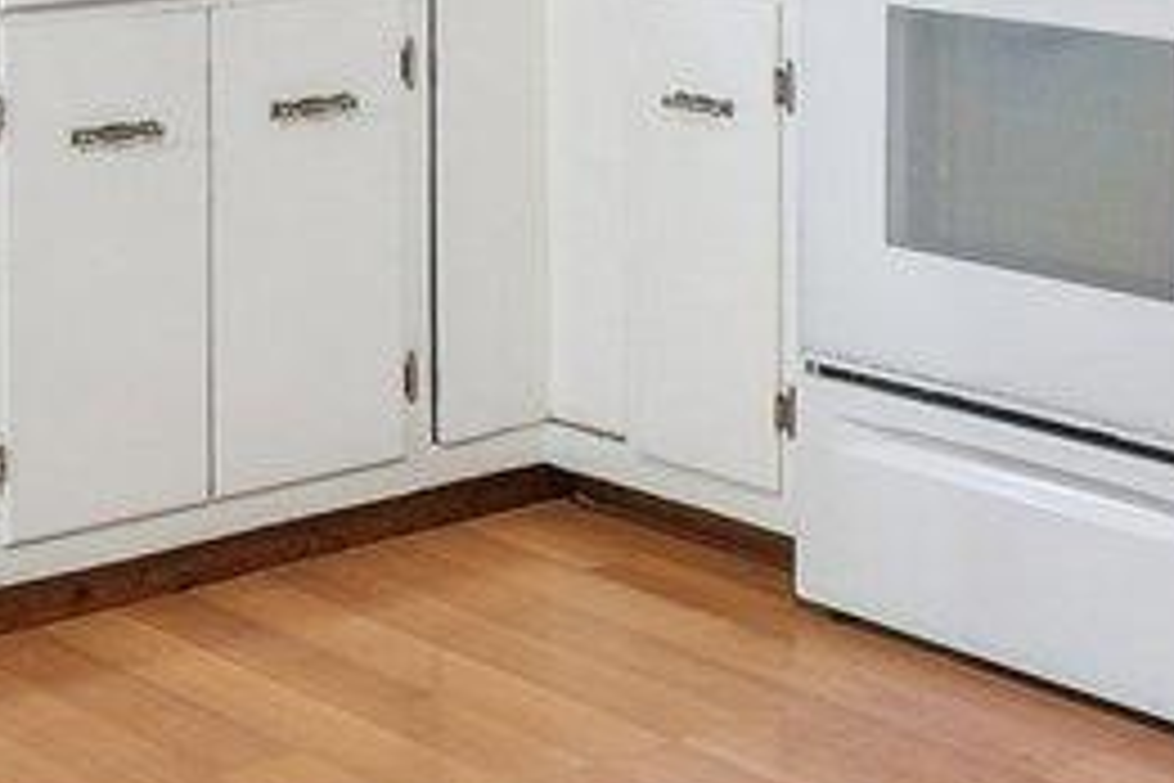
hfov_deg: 21.1
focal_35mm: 94
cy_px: -326
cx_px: 1098
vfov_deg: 13.8
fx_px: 3065
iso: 400
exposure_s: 1/2.5
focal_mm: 8
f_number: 8
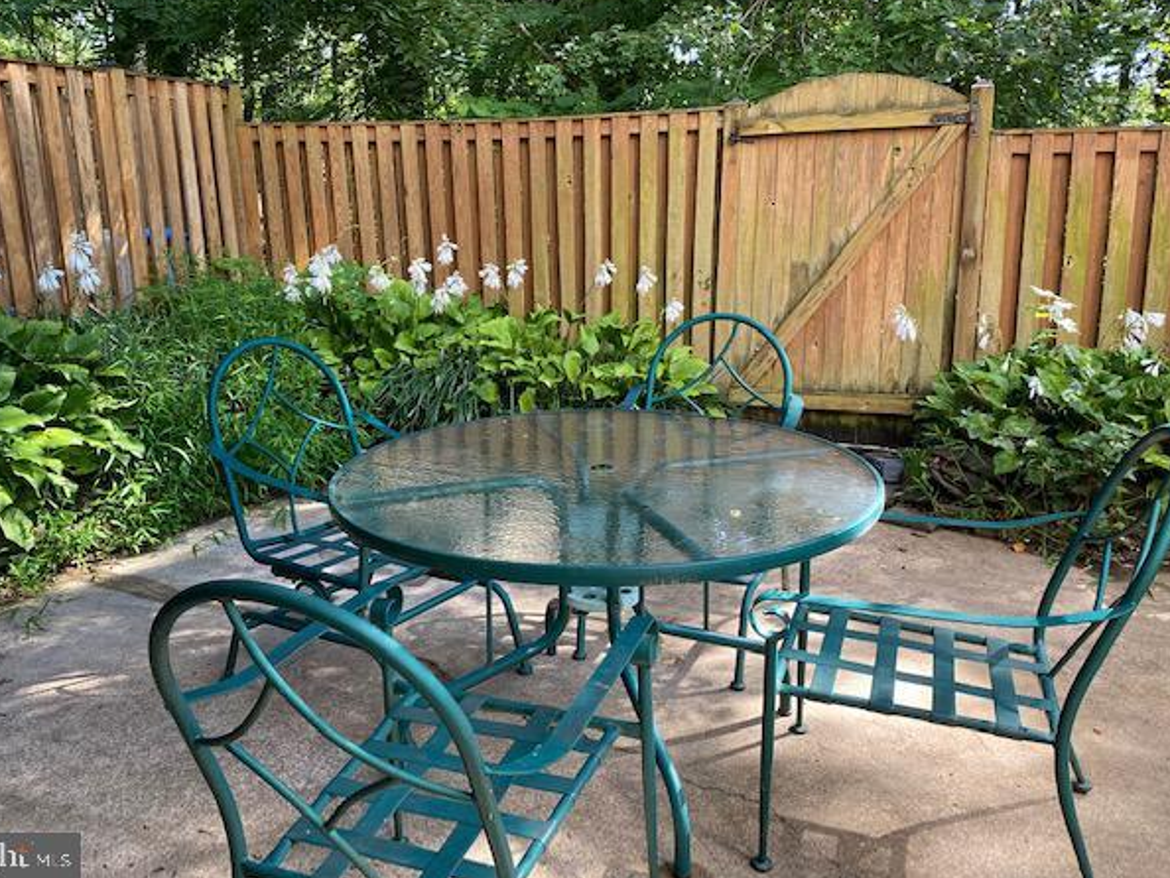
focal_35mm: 28
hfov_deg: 63.4
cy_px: 411
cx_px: 557
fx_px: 947
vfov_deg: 49.7
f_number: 1.8
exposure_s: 1/121
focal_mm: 4.25
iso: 50
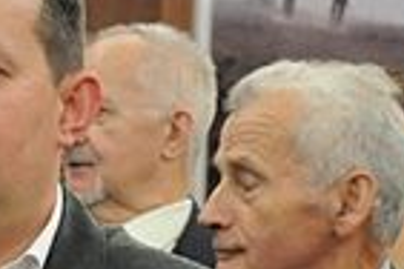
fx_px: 3860
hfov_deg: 5.9
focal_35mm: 344
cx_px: -123
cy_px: 485
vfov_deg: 4.0
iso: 1600
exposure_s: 1/80
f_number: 4.5
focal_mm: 38
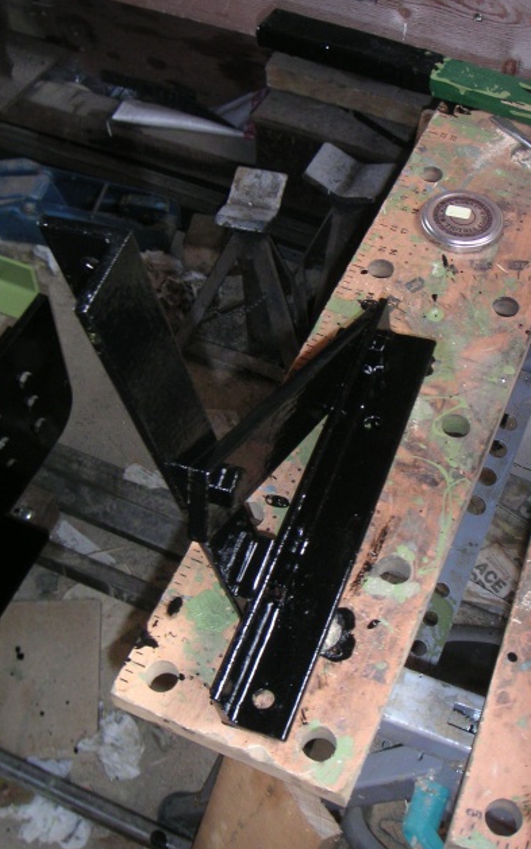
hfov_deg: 31.2
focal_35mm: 41
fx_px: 950
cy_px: 420
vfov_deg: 48.2
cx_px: 307
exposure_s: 1/45
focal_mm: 6
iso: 160
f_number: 2.8
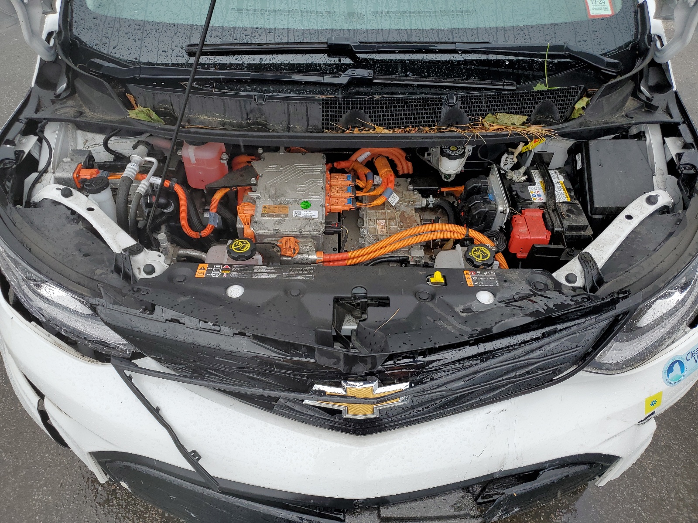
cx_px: 349
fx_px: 524
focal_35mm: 26
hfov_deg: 67.3
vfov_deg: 53.1
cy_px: 262
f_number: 1.5
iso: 50
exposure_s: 1/588
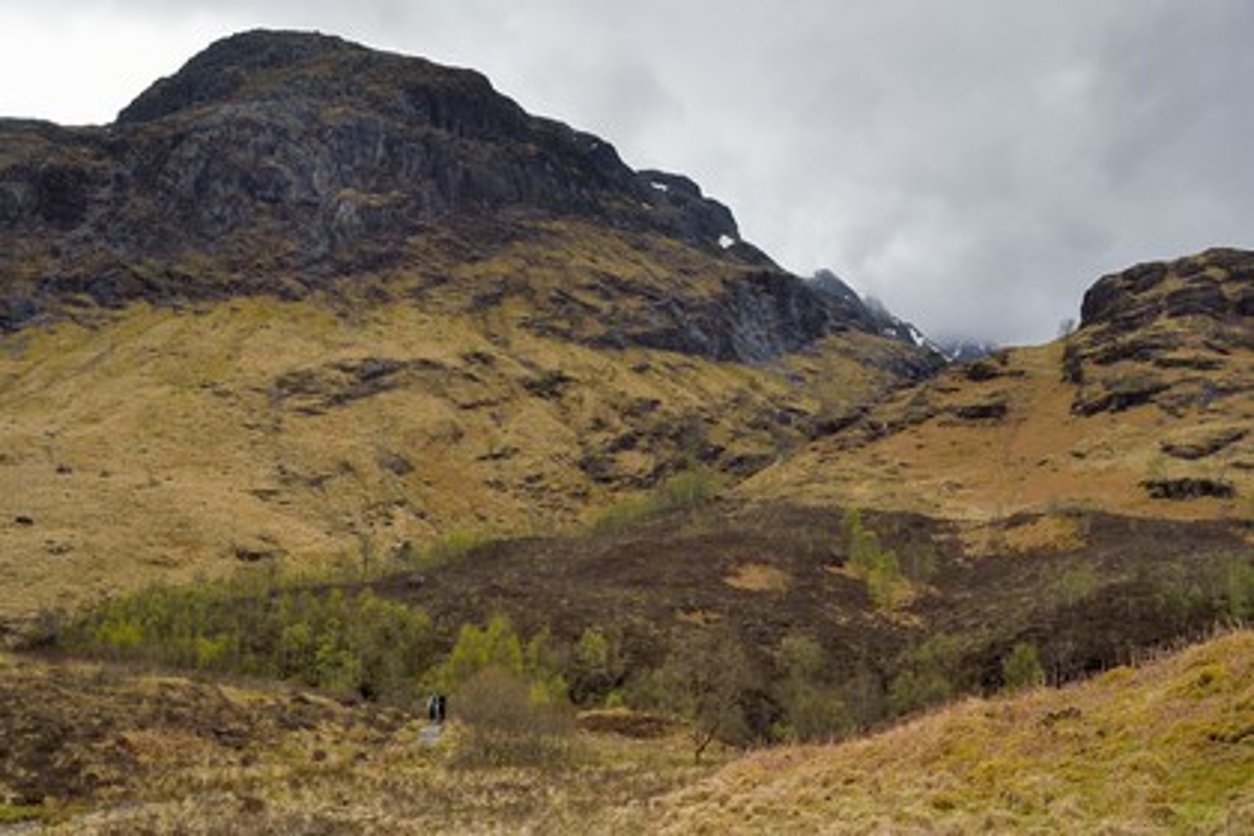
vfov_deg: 41.1
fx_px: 1115
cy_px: 418
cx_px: 627
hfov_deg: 58.7
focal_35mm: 32
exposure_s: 1/100
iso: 200
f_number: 13
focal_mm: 32
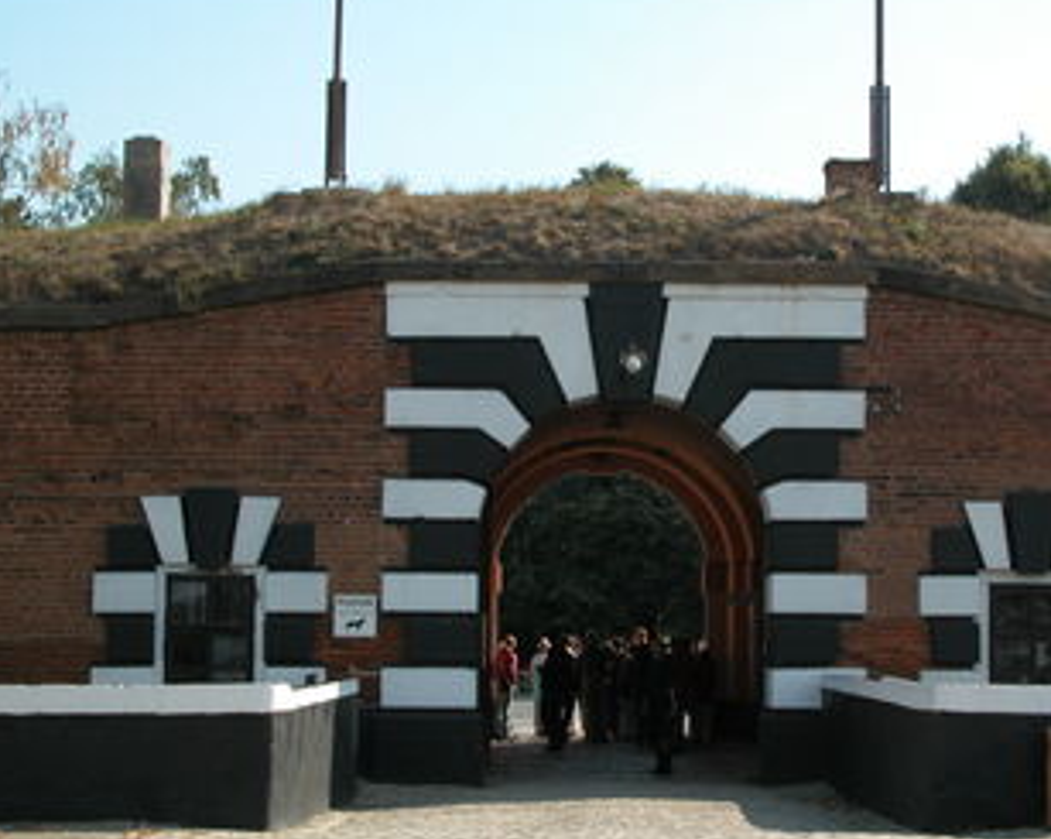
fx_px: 2610
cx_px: 644
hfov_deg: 22.7
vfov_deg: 18.3
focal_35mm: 84
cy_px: 435
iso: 100
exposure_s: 1/257
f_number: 6.5
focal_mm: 16.8
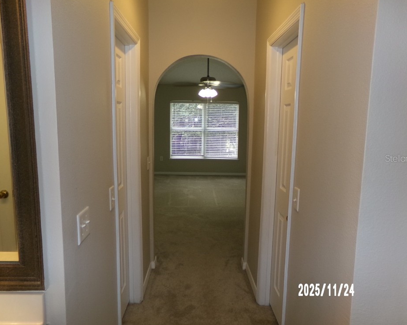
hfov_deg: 66.0
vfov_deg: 54.9
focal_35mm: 26
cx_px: 201
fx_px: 313
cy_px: 158
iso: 200
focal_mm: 4.3
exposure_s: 1/34
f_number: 3.7
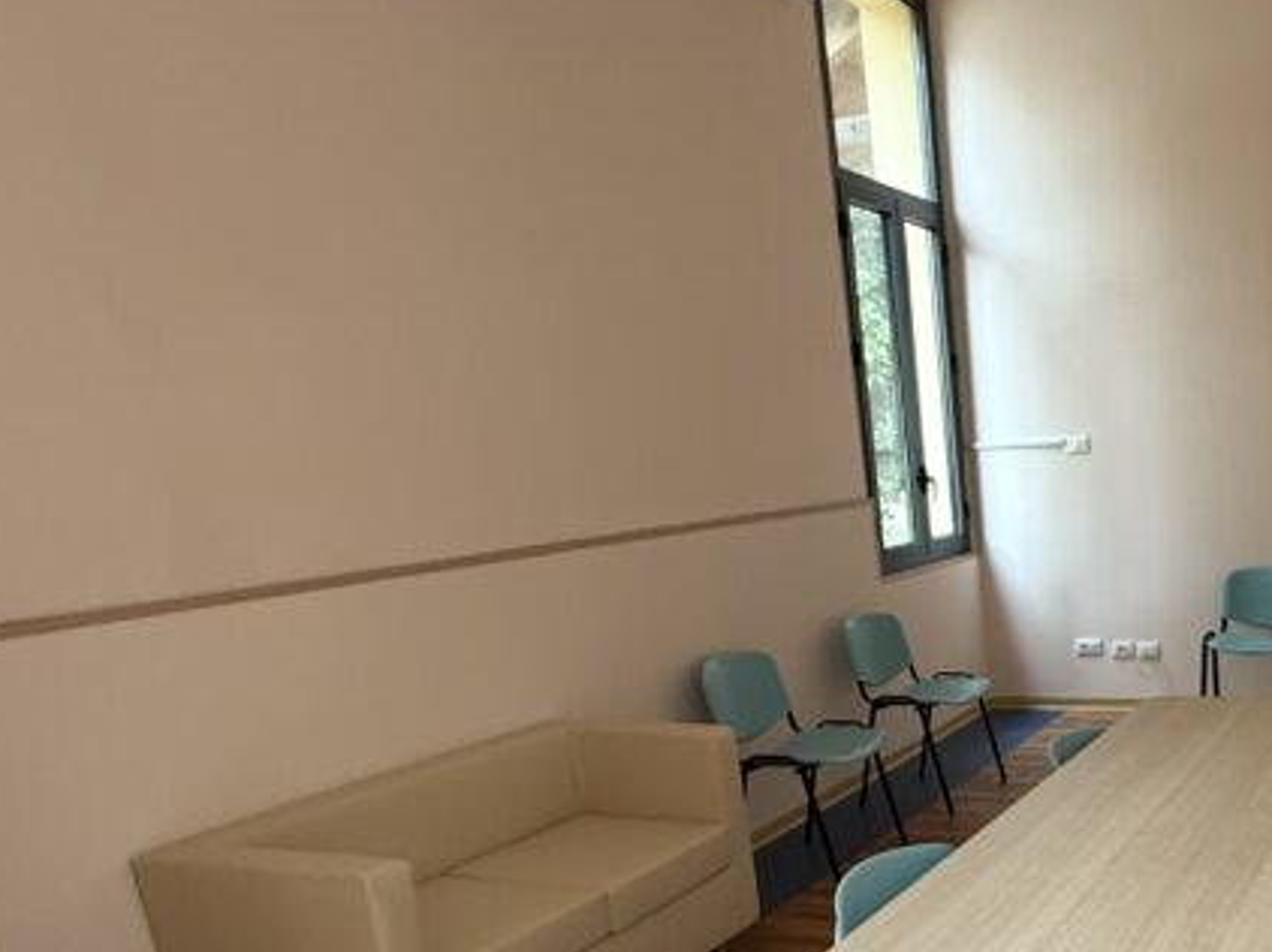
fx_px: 1249
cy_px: 831
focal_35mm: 34
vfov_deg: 39.2
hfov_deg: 48.4
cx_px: 1139
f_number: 2.2
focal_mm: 2.22
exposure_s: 1/60
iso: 400
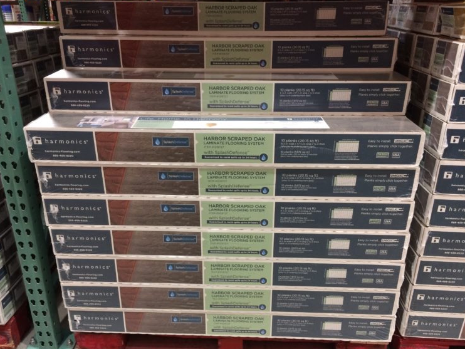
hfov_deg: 59.9
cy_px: 174
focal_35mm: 30
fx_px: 403
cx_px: 232
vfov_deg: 46.8
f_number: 2.2
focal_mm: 4.15
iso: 160
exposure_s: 1/30
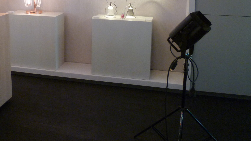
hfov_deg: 43.4
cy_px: 9
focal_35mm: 46
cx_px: 69
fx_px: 306
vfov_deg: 25.0
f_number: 2.8
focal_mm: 5
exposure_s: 1/30
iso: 200
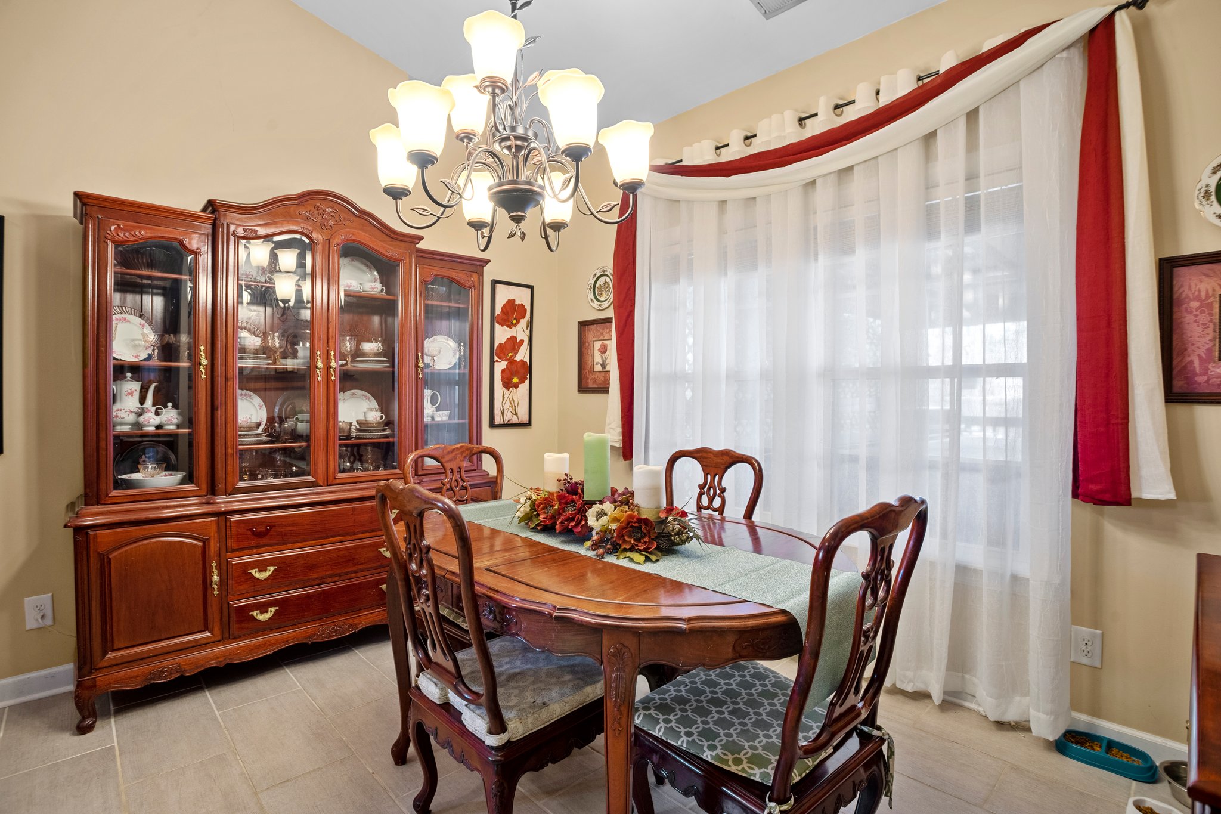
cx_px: 610
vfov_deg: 70.4
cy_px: 407
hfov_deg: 93.3
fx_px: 576
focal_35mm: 17
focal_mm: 17
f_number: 8
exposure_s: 1/1.67
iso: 320
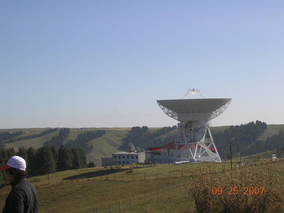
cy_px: 106
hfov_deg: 22.8
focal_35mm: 86
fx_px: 706
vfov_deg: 17.2
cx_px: 142
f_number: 4.1
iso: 50
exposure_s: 1/850
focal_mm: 13
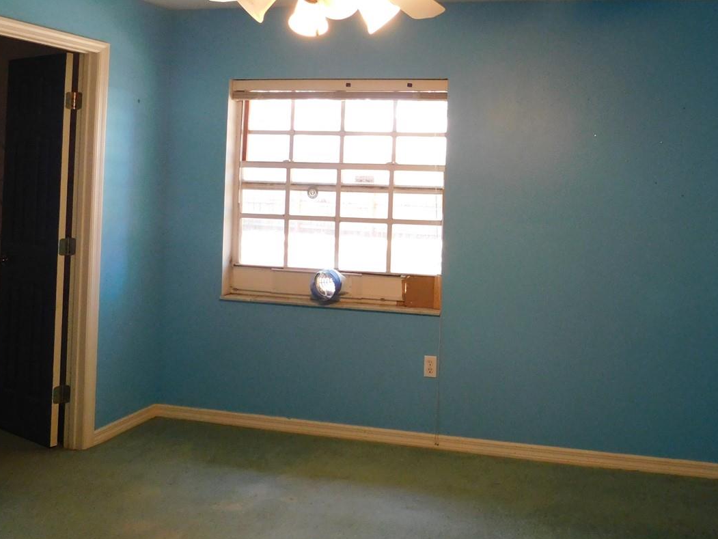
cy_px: 158
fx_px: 726
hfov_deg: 50.9
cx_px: 516
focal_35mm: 35
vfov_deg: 40.0
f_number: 3
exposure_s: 1/30
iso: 360
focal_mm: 4
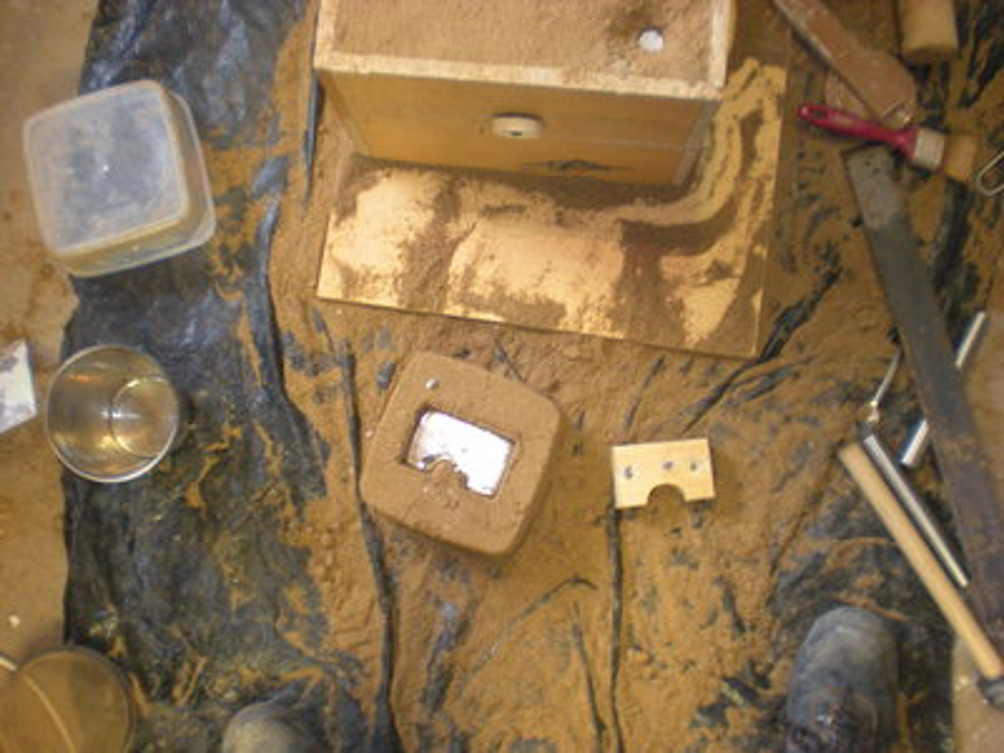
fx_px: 1102
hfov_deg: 49.0
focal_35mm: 38
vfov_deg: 37.7
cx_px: 502
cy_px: 376
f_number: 3.1
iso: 270
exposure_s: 1/8
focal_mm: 6.3
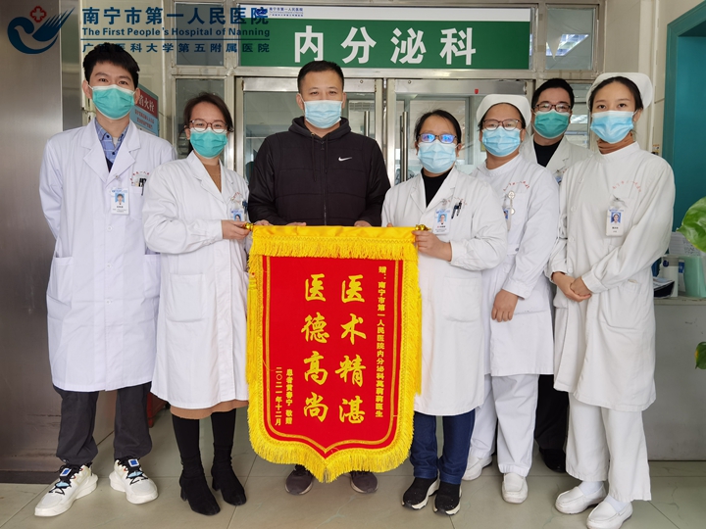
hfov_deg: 65.3
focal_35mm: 27
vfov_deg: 51.4
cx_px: 353
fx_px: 551
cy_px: 264
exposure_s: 1/25
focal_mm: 6.71
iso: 100
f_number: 1.9
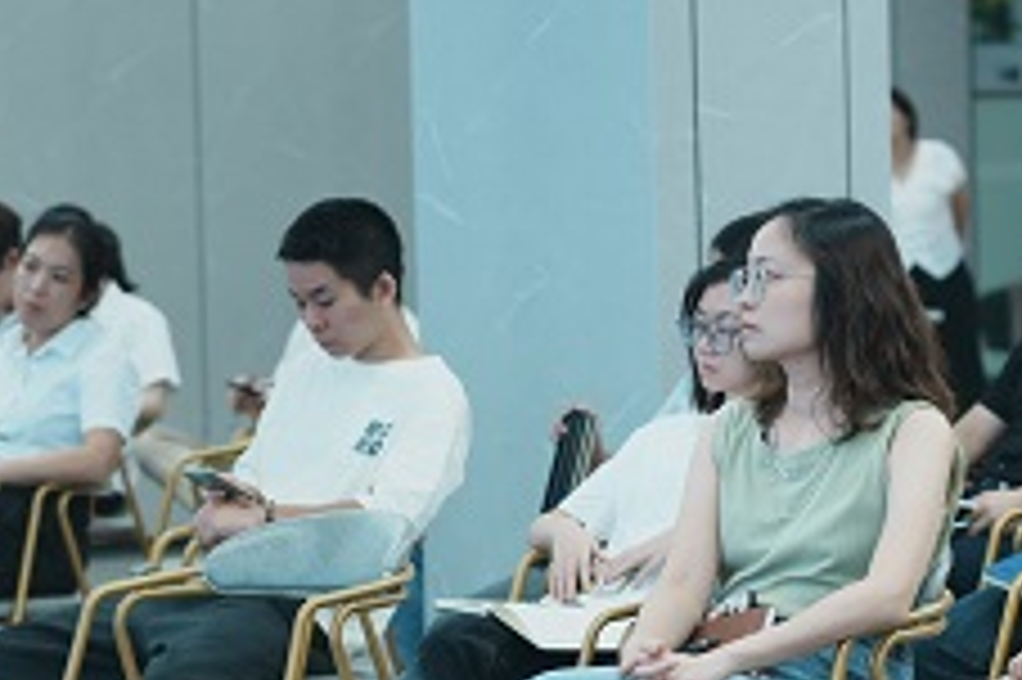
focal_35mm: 185
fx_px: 5248
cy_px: 439
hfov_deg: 11.1
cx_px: 702
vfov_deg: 7.4
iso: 100
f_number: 1.7
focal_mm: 56
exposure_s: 1/100
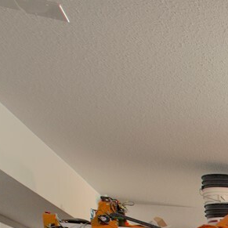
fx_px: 507
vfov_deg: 20.3
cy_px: 376
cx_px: 583
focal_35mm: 68
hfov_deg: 14.0
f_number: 4
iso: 100
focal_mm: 7
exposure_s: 1/5
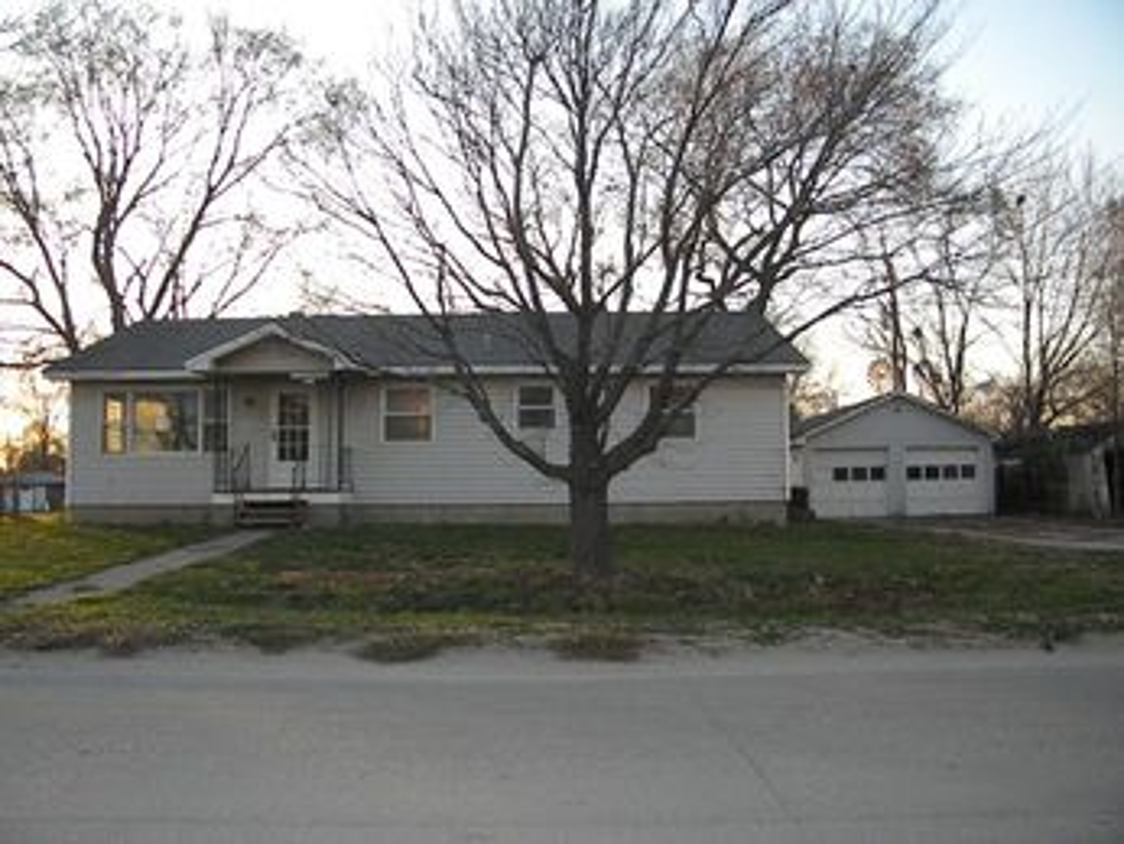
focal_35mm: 28
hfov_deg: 63.4
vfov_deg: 49.8
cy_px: 422
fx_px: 910
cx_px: 562
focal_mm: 5
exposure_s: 1/317
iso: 720
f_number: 7
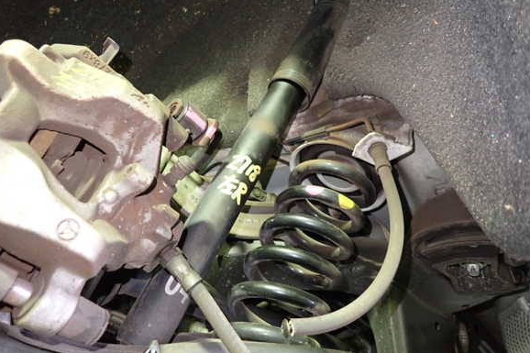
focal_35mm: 27
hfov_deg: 67.4
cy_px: 175
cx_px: 263
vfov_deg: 47.9
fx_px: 397
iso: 800
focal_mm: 4.5
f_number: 2
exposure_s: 1/15
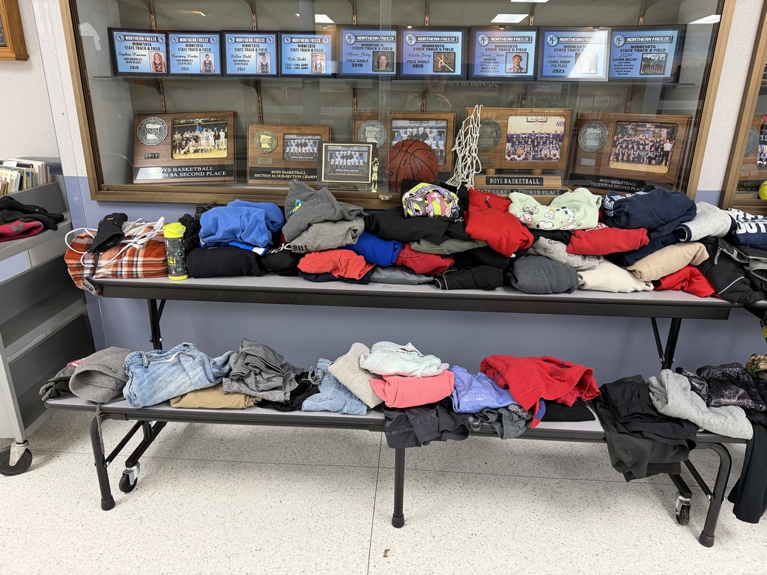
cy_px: 288
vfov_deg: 56.8
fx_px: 532
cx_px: 384
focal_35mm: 24
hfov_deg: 71.6
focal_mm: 6.76
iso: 250
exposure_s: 1/60
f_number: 1.78
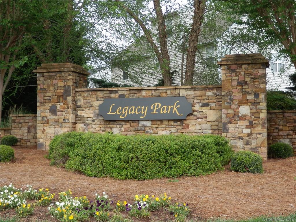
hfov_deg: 38.9
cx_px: 148
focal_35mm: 49
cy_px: 111
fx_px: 419
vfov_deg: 29.7
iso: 80
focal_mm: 8.9
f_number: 4
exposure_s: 1/100
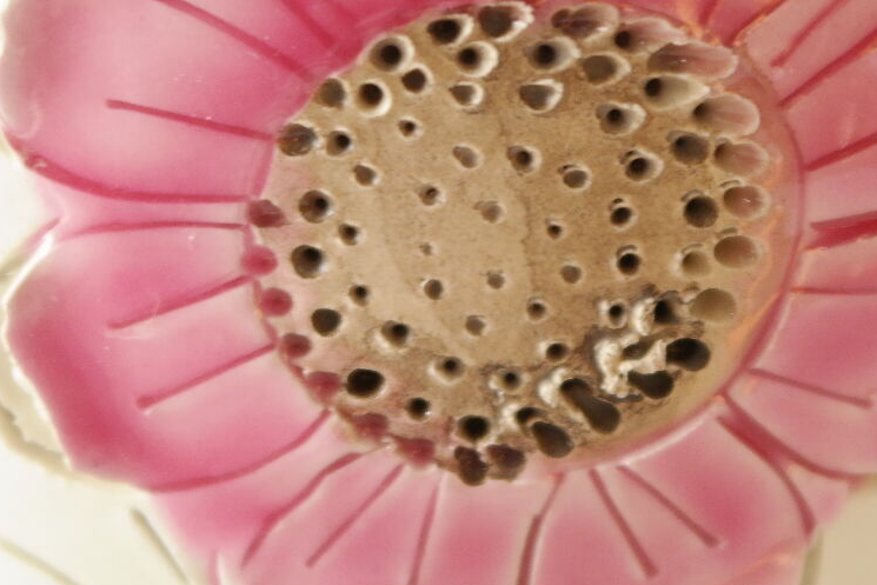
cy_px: 188
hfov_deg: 12.8
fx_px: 3898
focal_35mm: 160
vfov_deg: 8.6
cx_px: 498
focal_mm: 45
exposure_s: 1/25
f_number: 6.3
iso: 400
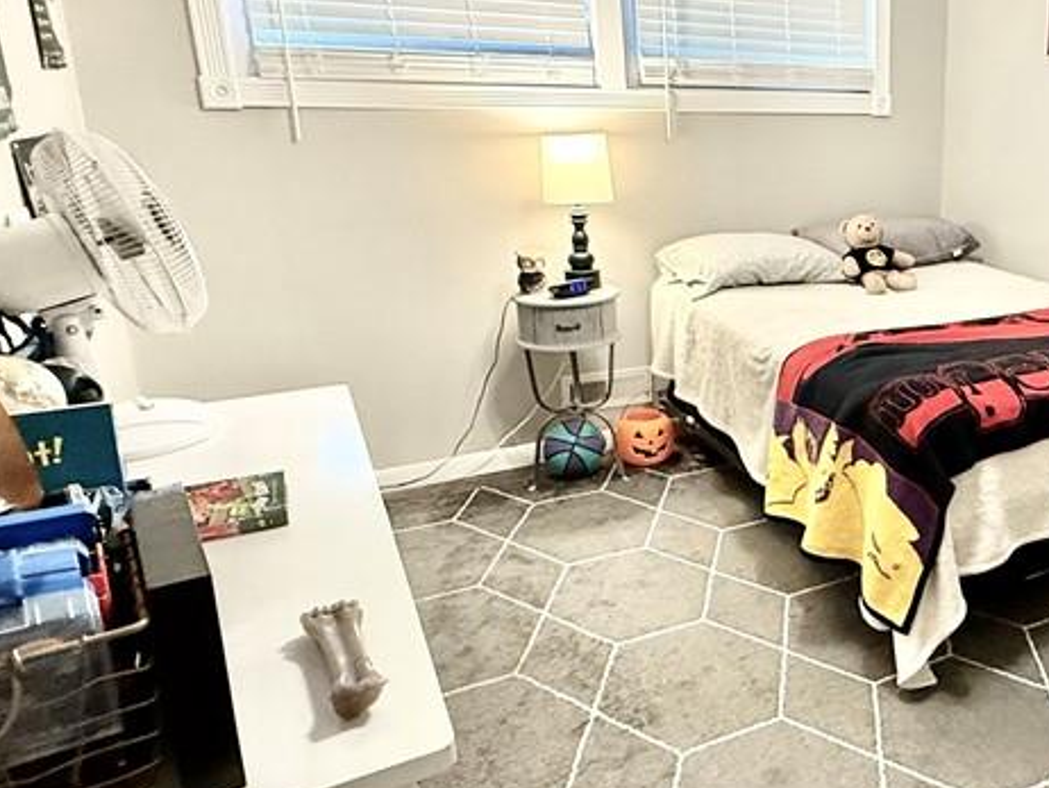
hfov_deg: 51.8
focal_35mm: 31
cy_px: 345
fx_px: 940
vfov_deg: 45.4
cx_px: 935
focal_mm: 2.22
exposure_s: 1/60
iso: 320
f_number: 2.2
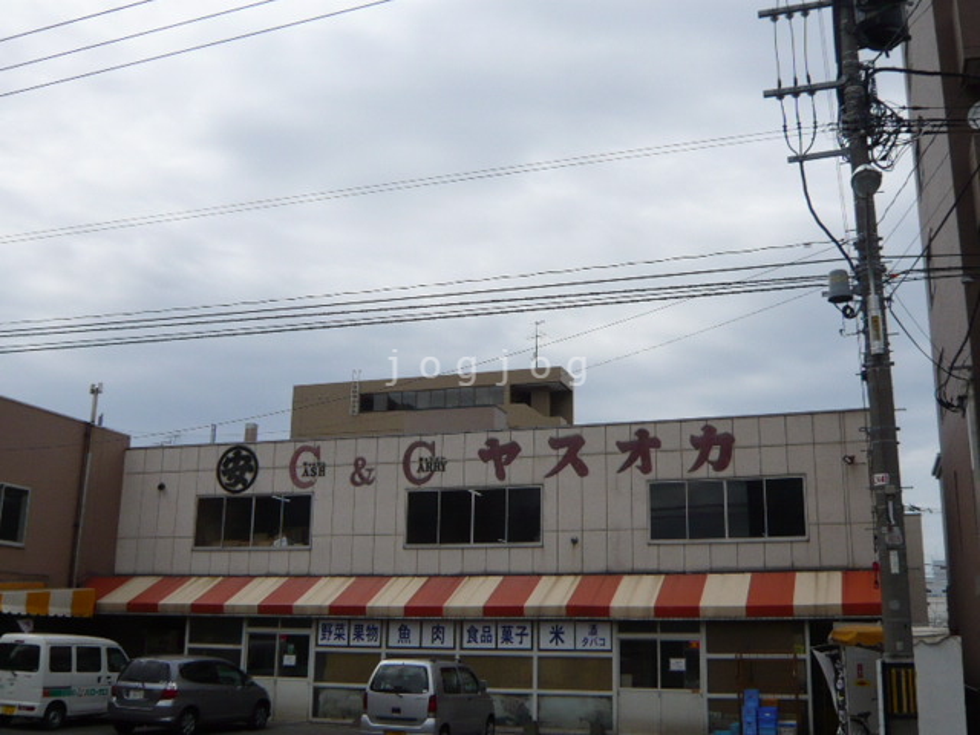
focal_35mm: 36
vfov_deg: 39.7
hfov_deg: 51.4
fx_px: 1019
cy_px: 368
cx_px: 490
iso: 100
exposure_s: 1/320
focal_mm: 4.6
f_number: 8
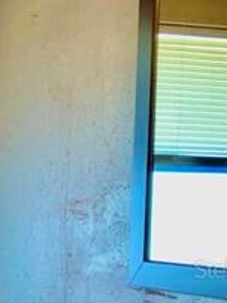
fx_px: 928
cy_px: 269
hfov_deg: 13.1
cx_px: -130
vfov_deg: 18.3
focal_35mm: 106
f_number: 1.8
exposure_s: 1/30
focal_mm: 3.99
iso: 25
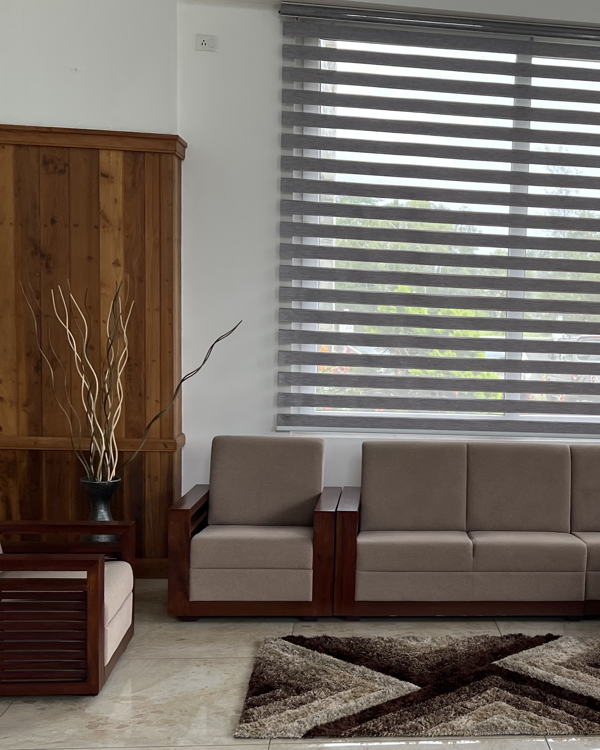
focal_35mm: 50
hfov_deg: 29.2
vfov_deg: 37.3
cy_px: 430
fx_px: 1110
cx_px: 524
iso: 50
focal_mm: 5.7
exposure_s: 1/332
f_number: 1.5
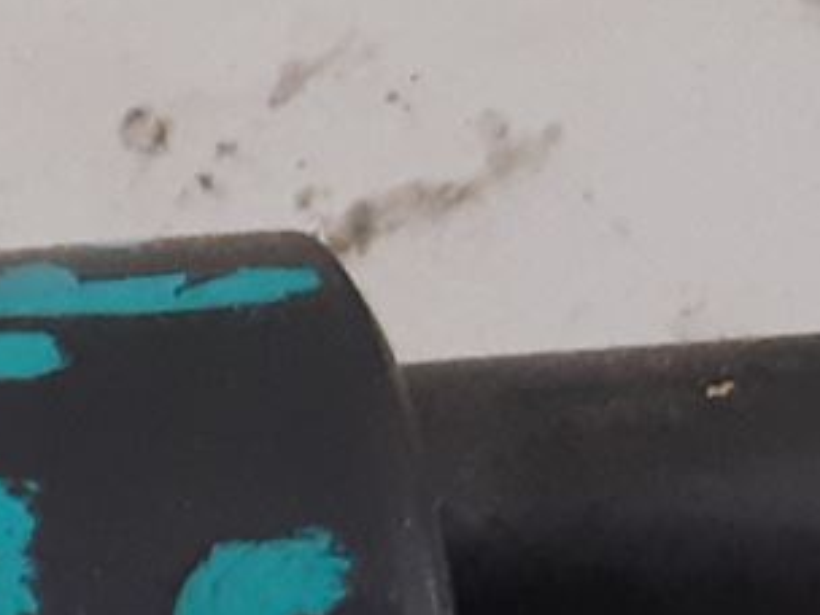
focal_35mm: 175
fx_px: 4145
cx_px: -993
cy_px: 885
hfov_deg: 10.2
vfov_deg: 8.3
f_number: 1.7
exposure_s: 1/50
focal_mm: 3.93
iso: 250
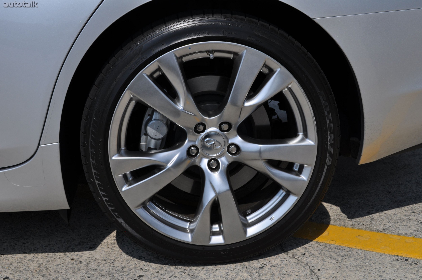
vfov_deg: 29.8
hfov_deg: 43.6
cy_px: 140
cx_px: 211
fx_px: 527
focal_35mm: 45
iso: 200
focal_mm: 30
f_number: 11
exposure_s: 1/500
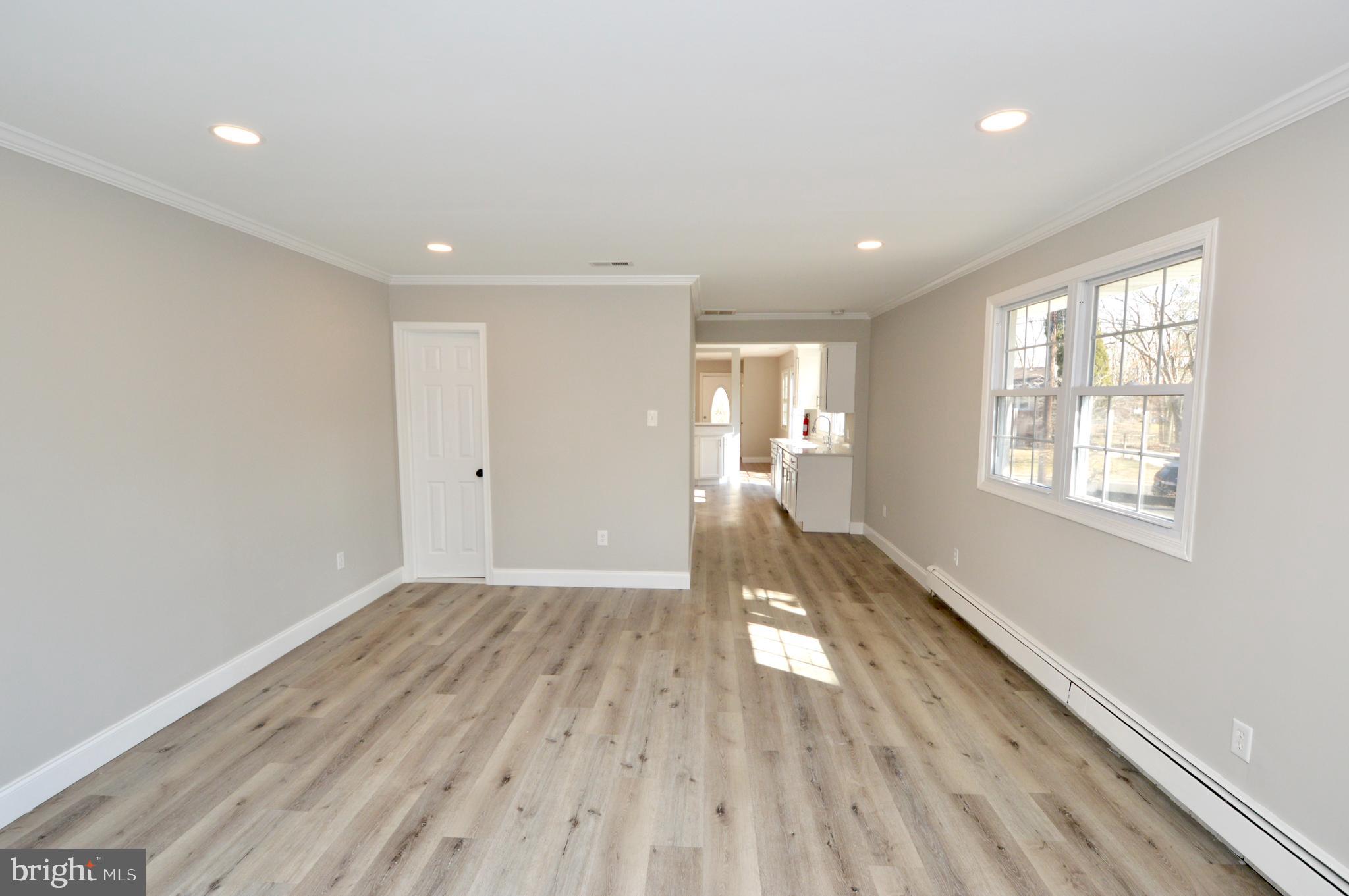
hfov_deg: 100.4
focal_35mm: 15
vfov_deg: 77.2
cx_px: 674
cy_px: 448
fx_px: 561
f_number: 5.6
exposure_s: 1/125
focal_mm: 10
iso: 360
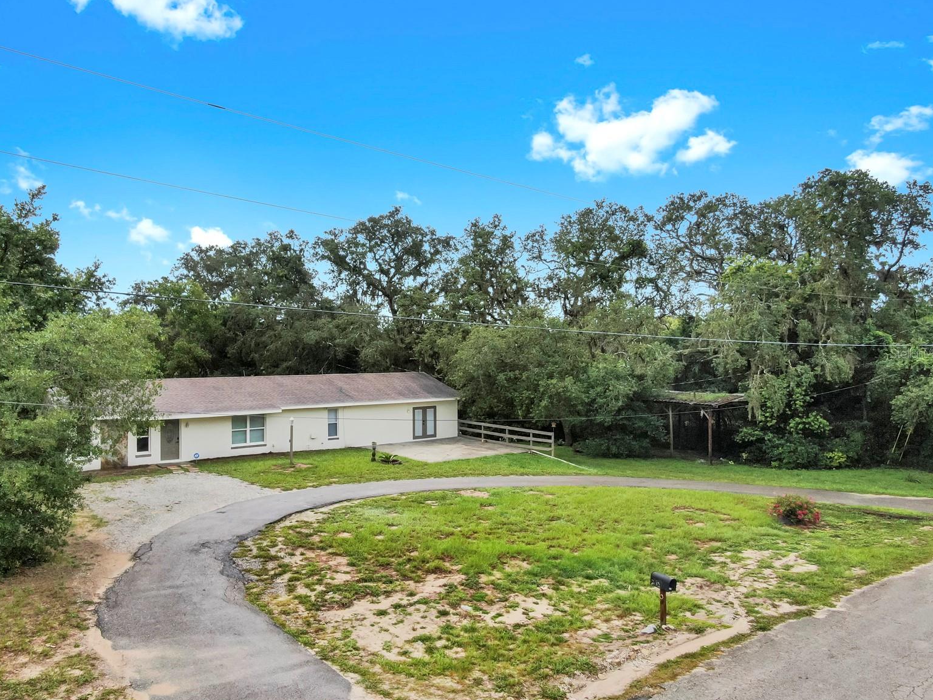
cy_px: 353
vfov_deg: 54.9
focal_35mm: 25
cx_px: 462
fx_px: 674
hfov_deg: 69.4
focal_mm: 4.39
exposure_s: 1/1600
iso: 110
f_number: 2.8
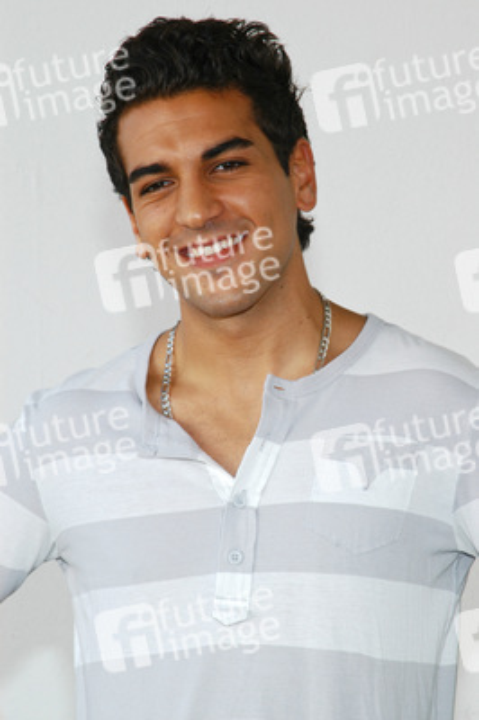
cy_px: 360
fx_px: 3598
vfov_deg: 11.4
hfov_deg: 7.6
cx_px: 240
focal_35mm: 180
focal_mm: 120
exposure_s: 1/60
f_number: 20
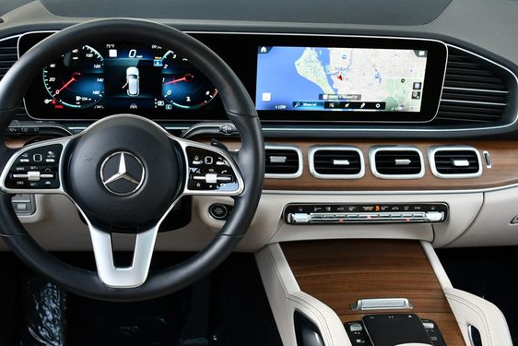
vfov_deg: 32.6
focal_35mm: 41
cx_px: 248
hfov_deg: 47.4
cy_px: 193
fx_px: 590
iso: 560
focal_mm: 18
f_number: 3.5
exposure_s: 1/250
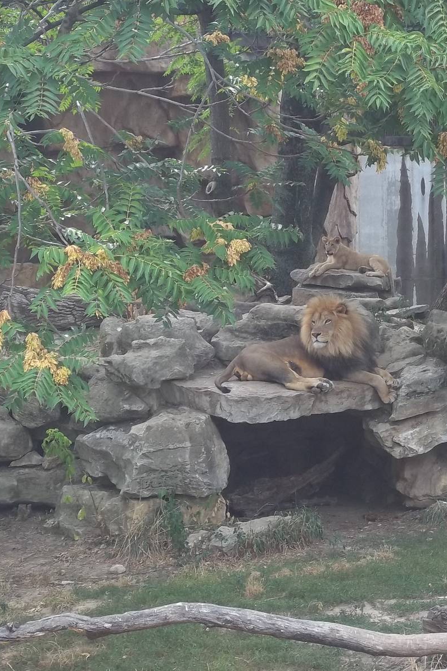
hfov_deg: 10.2
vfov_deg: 15.3
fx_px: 2495
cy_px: 337
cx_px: 294
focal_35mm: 134
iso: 80
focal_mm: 17.1
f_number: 5.2
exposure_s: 1/80
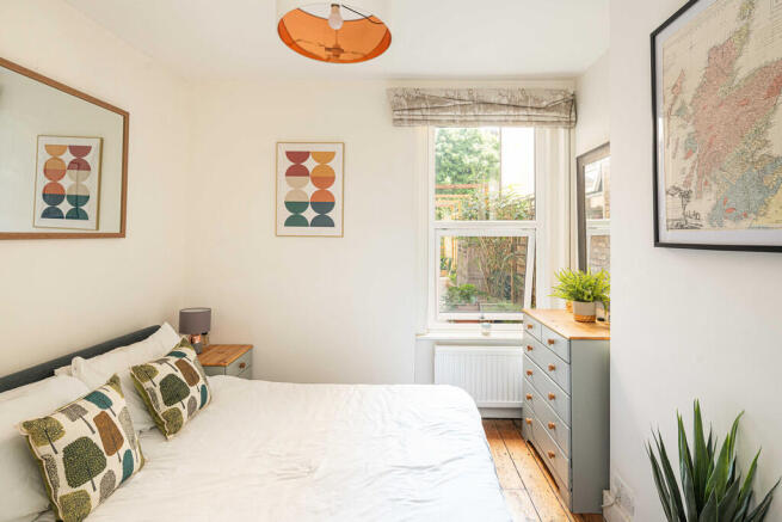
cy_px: 261
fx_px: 369
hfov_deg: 93.3
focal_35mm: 17
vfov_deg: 70.5
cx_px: 391
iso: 250
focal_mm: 17
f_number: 8
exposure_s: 1/2.5
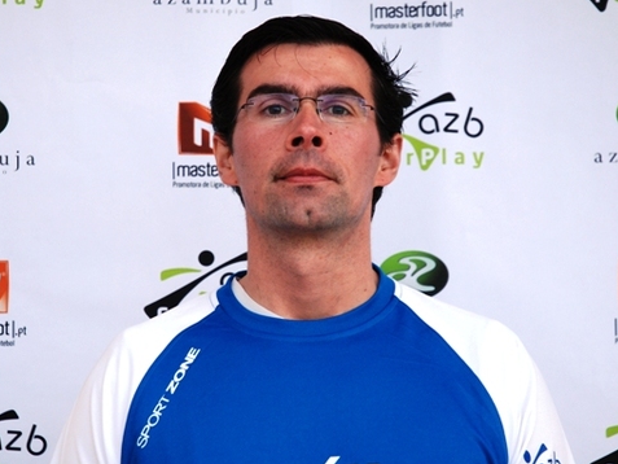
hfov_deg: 18.0
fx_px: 1946
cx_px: 294
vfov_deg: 13.6
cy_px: 213
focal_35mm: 109
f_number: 4.5
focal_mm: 60
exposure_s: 1/80
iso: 400
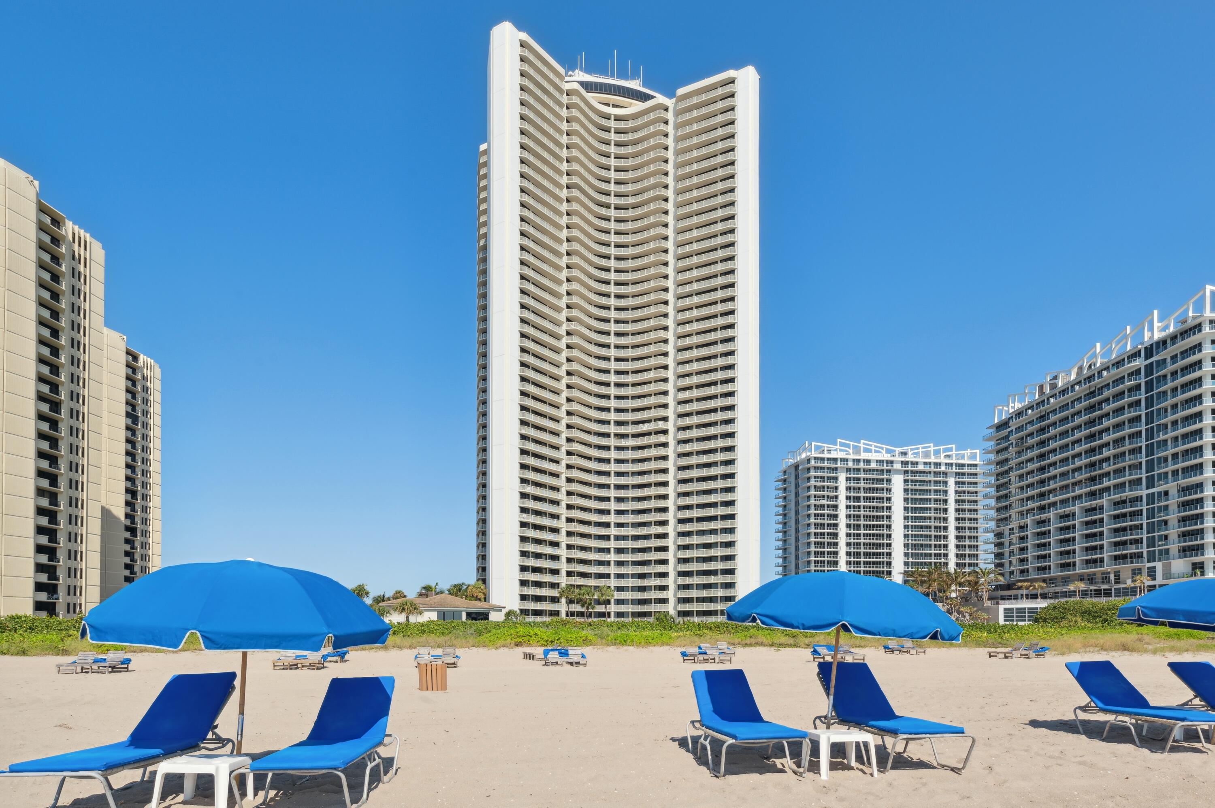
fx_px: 708
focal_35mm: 21
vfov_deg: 59.4
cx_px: 608
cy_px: 404
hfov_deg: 81.2
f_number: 11
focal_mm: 21
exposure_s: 1/400
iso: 100
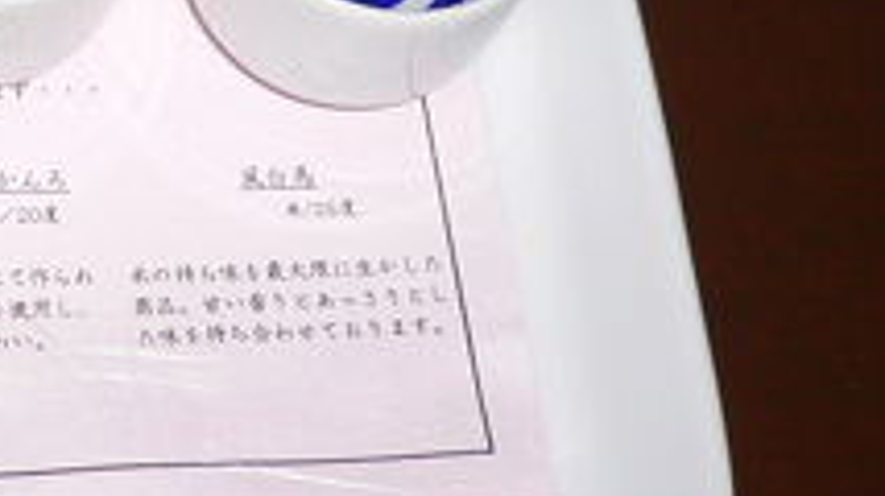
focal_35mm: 116
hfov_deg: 17.3
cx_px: -273
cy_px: -358
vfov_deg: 9.9
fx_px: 2720
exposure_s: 1/60
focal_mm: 5.8
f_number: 2.8
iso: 100
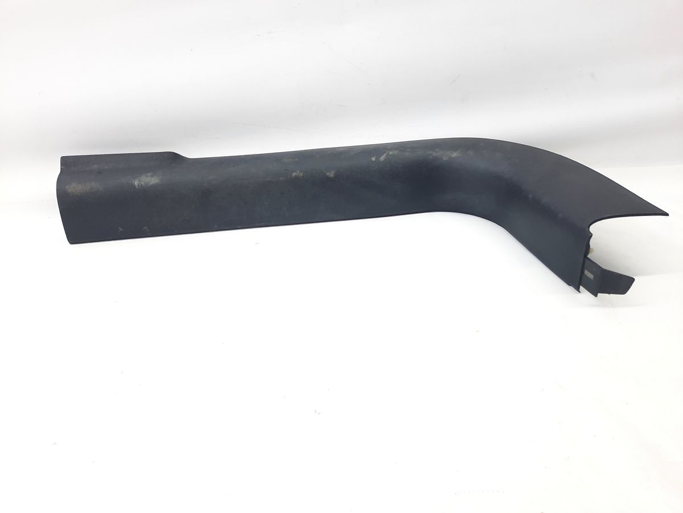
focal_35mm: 25
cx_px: 342
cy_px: 256
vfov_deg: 54.9
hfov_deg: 69.4
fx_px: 493
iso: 100
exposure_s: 1/50
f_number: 2
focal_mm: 4.6
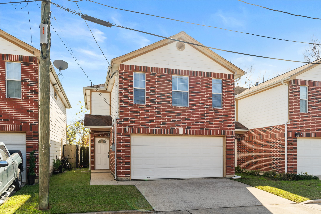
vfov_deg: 47.9
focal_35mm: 27
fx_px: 241
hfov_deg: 67.4
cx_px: 160
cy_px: 107
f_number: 8
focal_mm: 18
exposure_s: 1/20
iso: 100
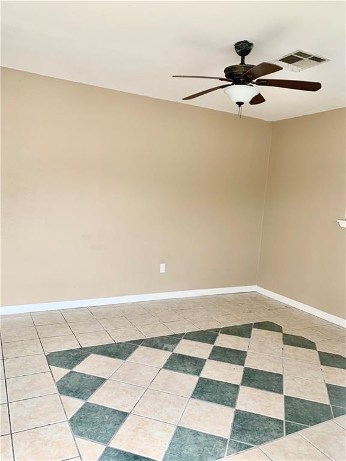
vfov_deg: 67.3
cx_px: 173
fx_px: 347
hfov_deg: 53.1
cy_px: 230
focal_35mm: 26
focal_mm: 4.25
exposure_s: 1/121
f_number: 1.8
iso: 64
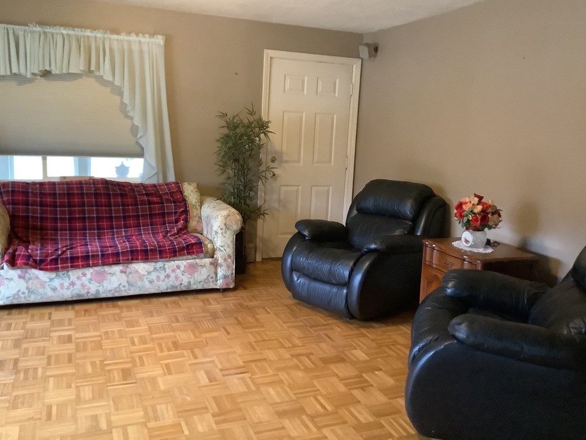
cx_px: 288
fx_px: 542
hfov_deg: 56.8
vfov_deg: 44.2
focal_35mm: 32
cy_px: 215
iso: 400
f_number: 2.4
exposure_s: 1/30
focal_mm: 3.3
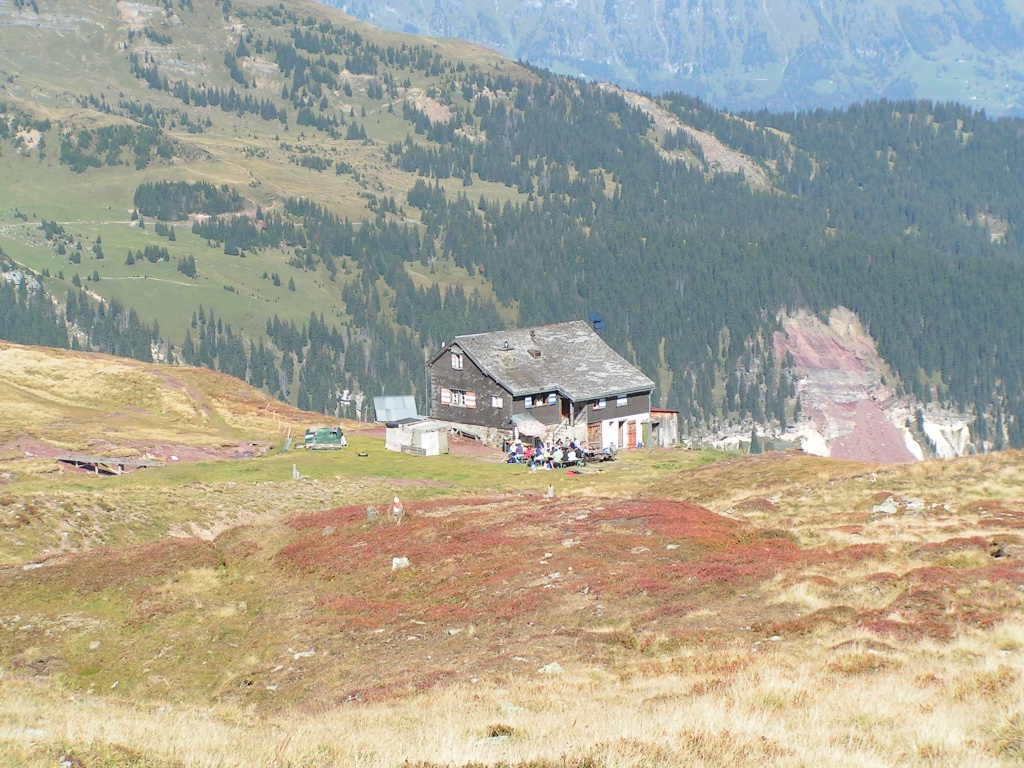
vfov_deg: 11.9
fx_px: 3698
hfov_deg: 15.8
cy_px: 384
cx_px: 512
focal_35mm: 125
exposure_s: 1/320
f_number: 5.6
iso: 50
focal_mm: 19.1
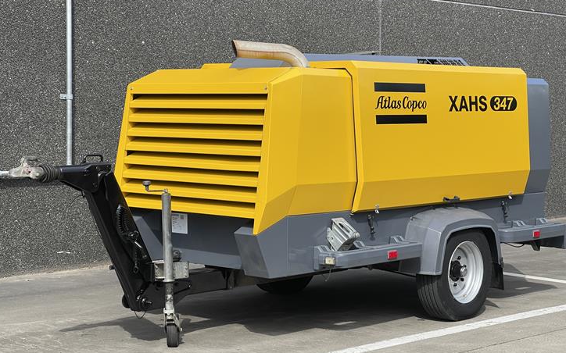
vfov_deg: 17.4
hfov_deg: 27.5
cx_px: 292
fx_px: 1157
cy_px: 154
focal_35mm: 75
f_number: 2.2
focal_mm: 7.5
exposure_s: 1/479
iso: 20
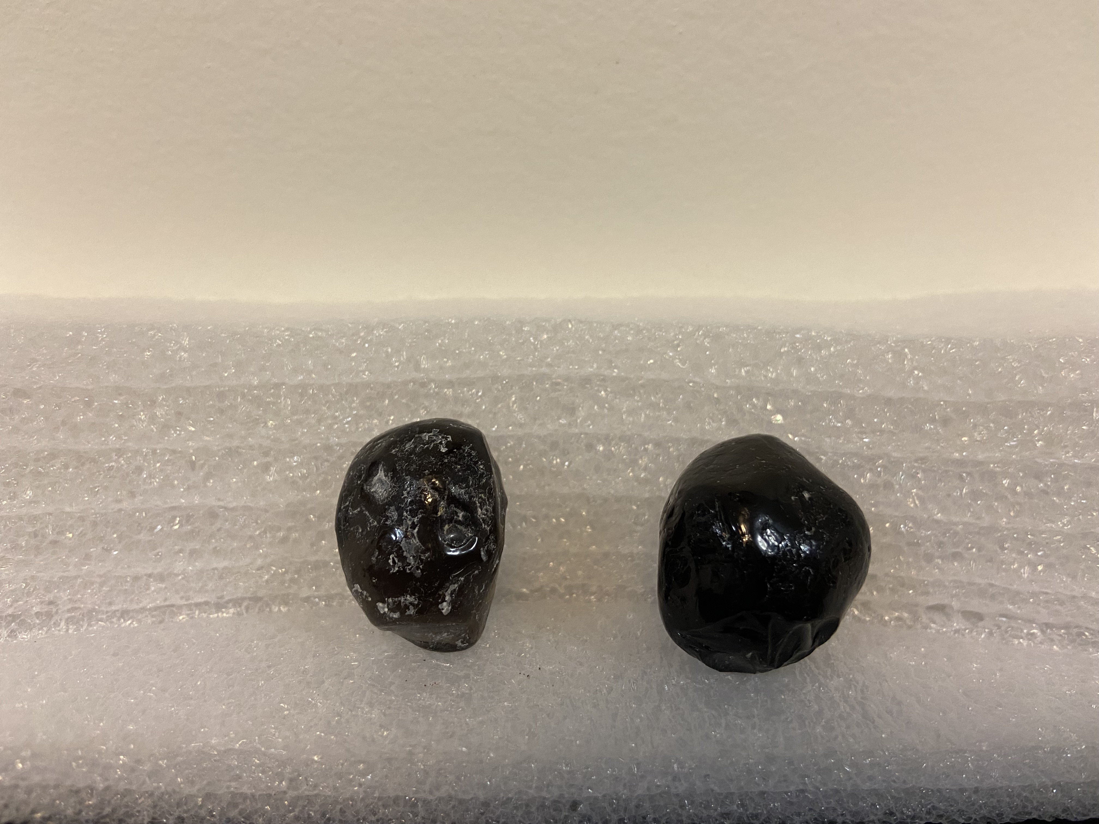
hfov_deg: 67.3
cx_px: 550
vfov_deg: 53.1
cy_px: 412
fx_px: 825
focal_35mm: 26
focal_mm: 4.25
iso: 250
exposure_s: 1/60
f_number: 1.8
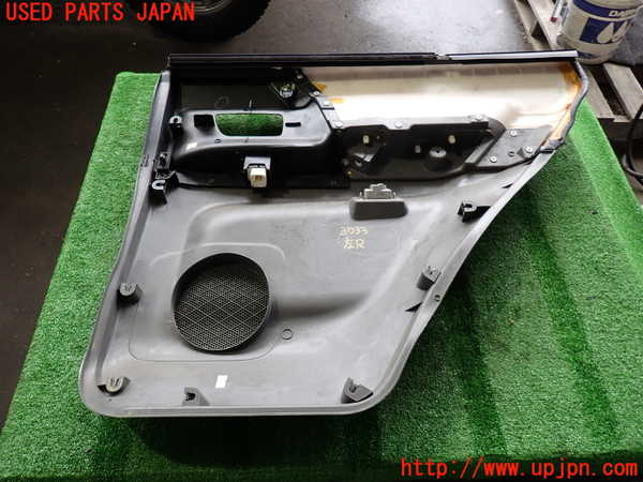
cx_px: 322
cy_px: 241
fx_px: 464
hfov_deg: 69.4
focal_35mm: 25
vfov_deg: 54.9
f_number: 2
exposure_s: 1/60
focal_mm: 4.5
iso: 125
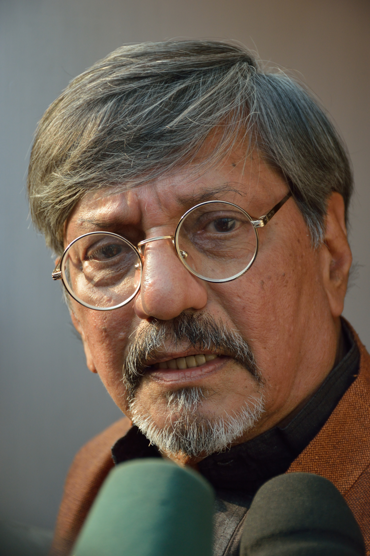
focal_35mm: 112
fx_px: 1737
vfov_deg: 18.2
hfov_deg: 12.2
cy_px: 278
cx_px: 185
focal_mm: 75
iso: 560
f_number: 5
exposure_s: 1/500
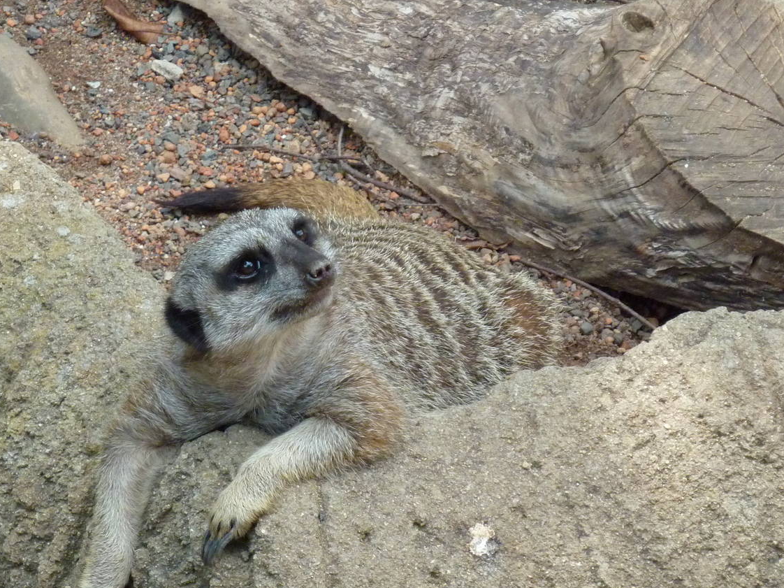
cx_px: 321
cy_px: 351
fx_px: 5457
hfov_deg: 8.2
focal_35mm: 241
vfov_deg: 6.2
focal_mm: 27.8
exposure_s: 1/400
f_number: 4.5
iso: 400
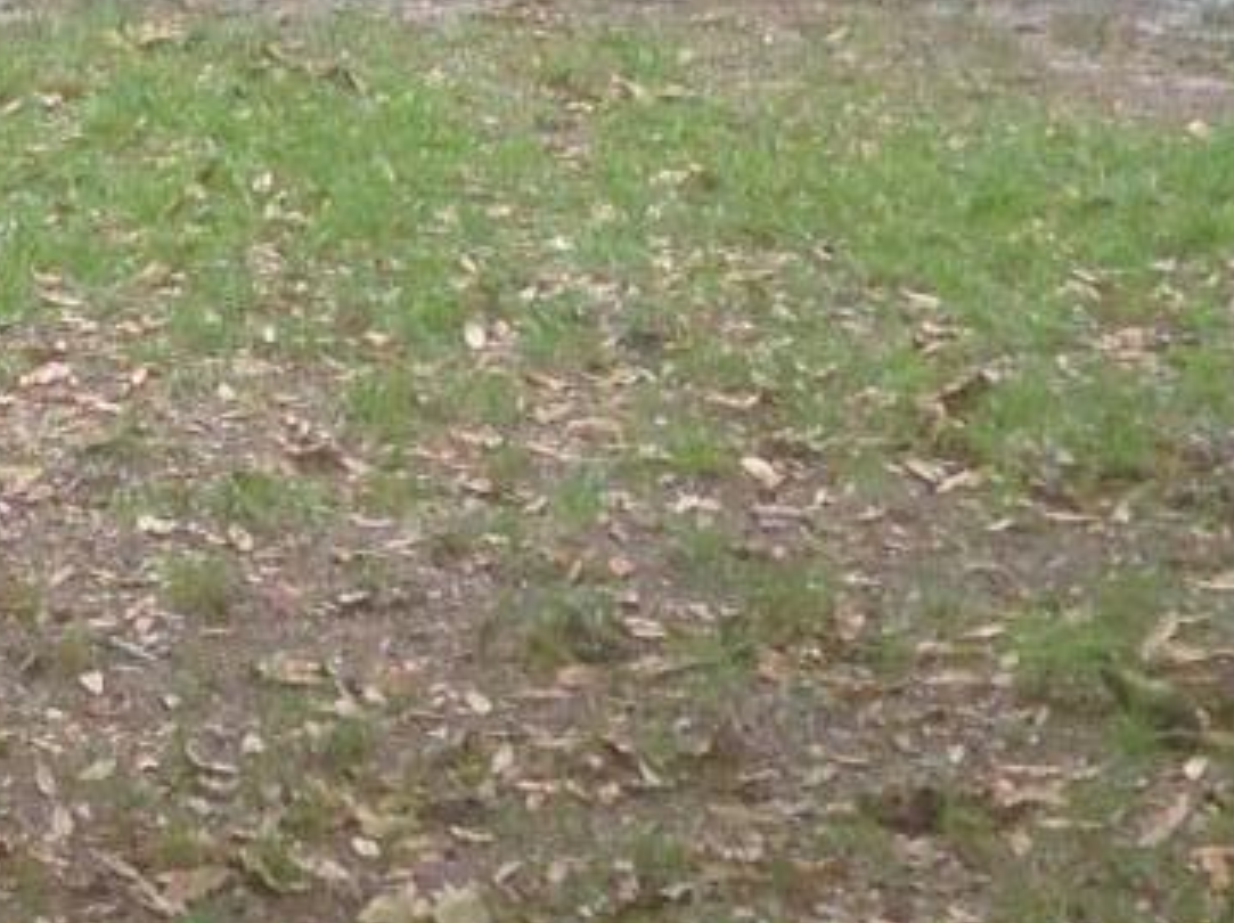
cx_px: -622
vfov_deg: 7.8
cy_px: -841
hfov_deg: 10.4
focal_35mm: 183
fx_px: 6517
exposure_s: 1/174
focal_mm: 4.12
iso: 50
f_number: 2.4
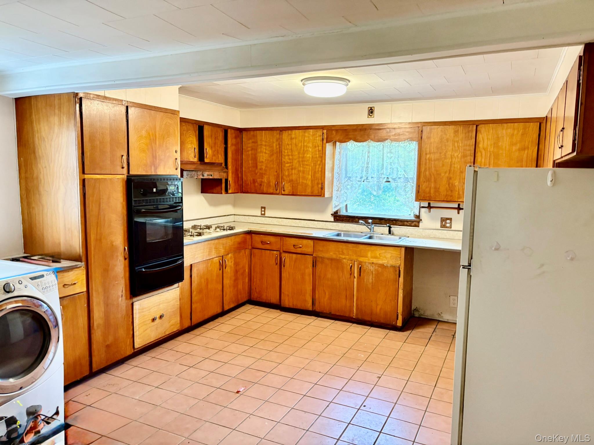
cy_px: 222
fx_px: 446
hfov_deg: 67.3
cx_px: 297
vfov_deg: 53.1
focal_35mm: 26
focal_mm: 5.96
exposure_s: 1/60
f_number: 1.6
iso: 200
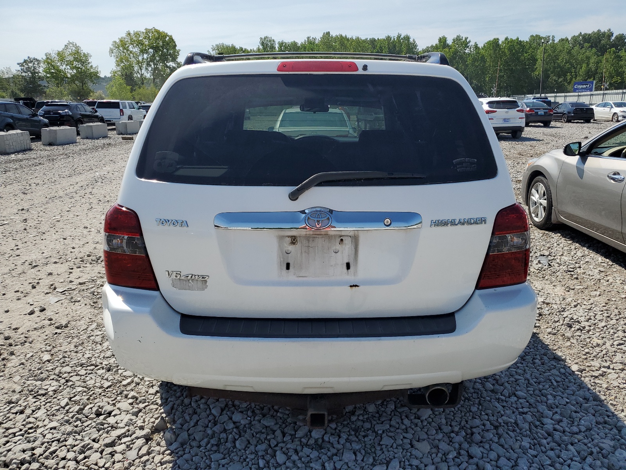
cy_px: 235
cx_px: 313
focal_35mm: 26
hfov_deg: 67.3
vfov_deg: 53.1
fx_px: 470
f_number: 1.5
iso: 50
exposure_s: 1/5000
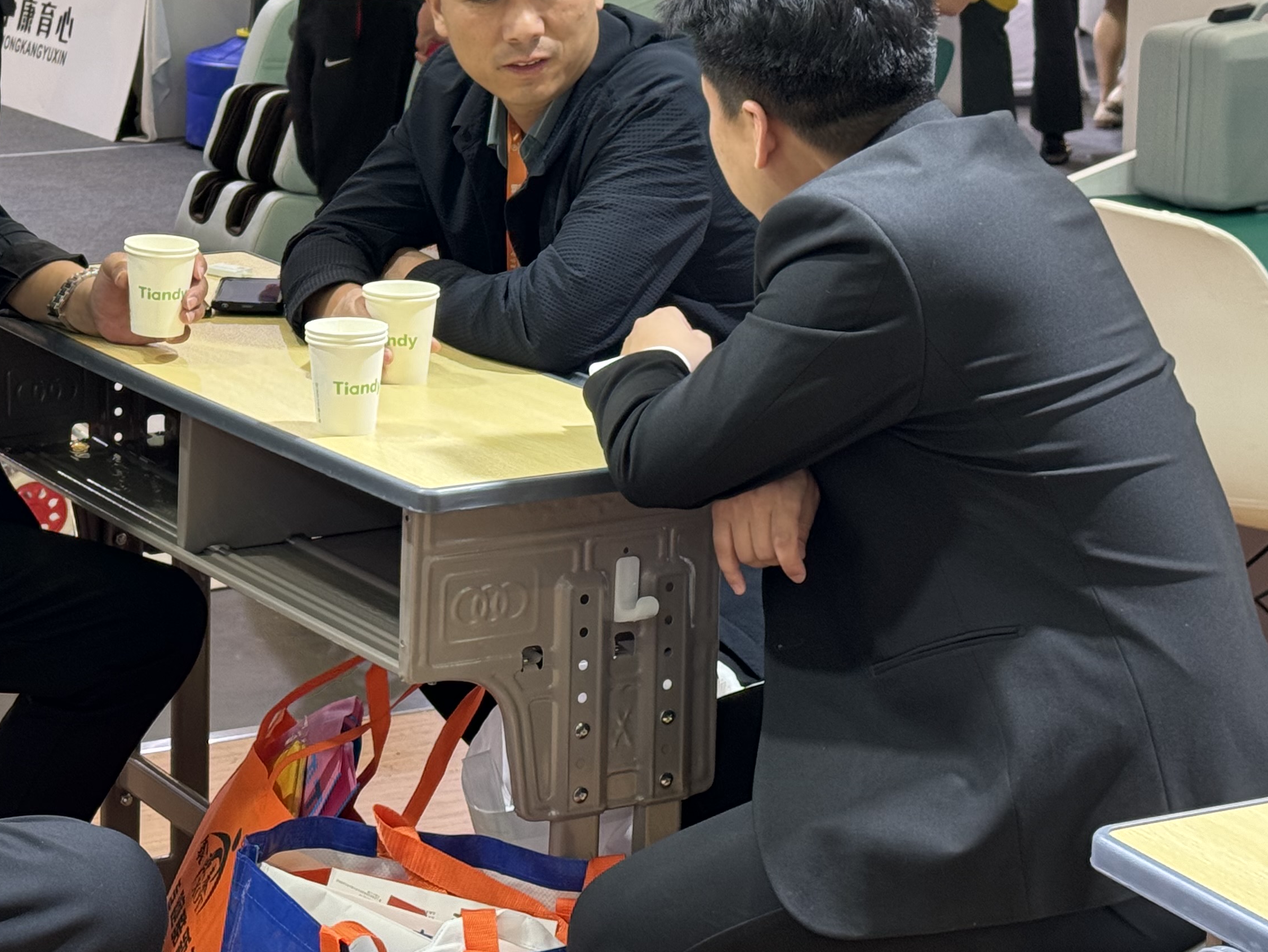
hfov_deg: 22.4
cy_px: 189
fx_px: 3151
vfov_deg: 17.0
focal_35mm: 86
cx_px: 237
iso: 100
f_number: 1.78
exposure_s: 1/100
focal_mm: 6.86
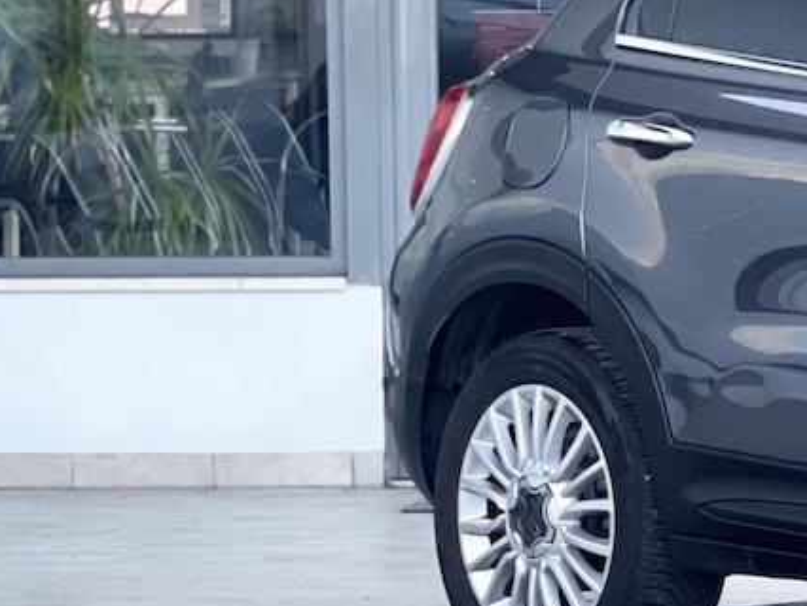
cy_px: 348
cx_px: 1467
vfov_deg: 6.4
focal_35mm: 234
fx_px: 5458
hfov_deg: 8.1
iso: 80
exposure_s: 1/121
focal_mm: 7.5
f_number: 2.2
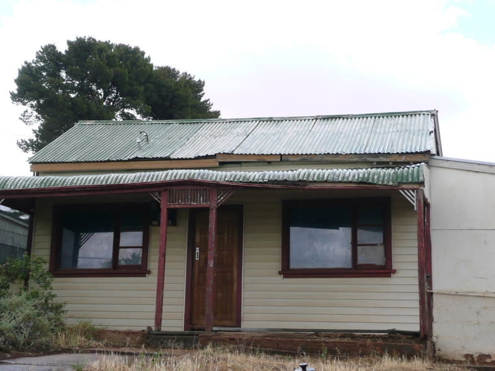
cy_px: 186
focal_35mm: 62
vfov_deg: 23.7
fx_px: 887
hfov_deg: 31.2
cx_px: 248
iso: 100
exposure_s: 1/250
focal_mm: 10.2
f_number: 4.5
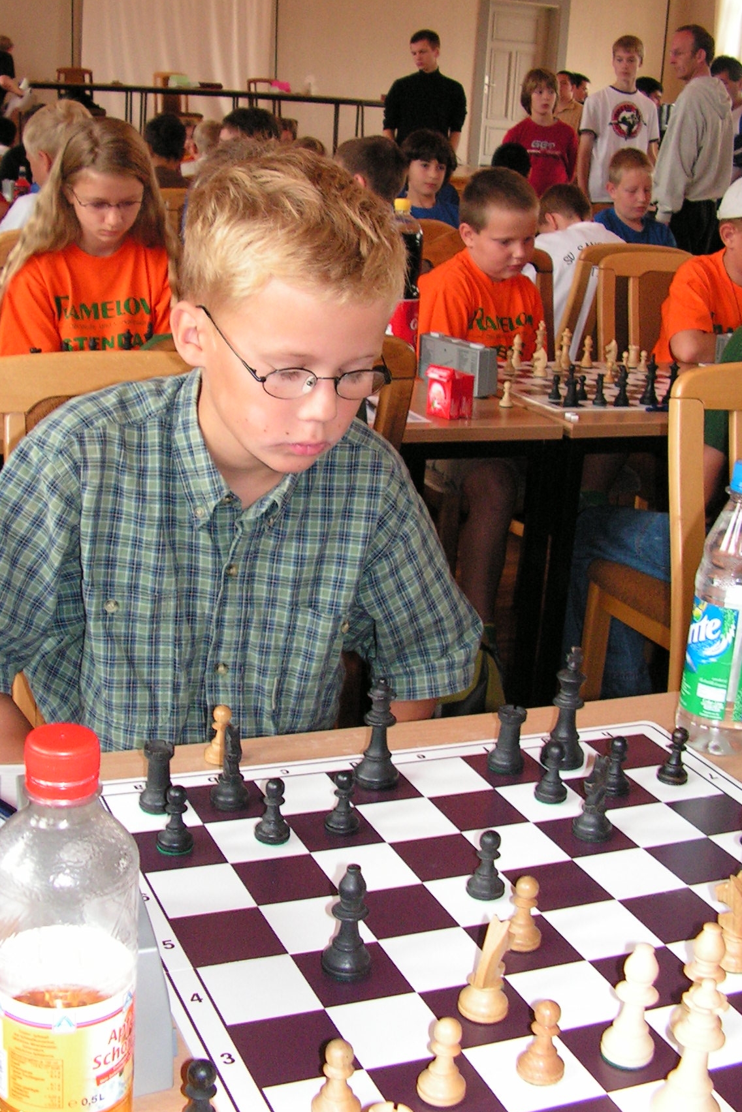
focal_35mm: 45
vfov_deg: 43.6
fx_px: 1391
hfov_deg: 29.8
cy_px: 519
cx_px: 282
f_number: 3.2
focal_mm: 6
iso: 200
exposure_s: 1/40
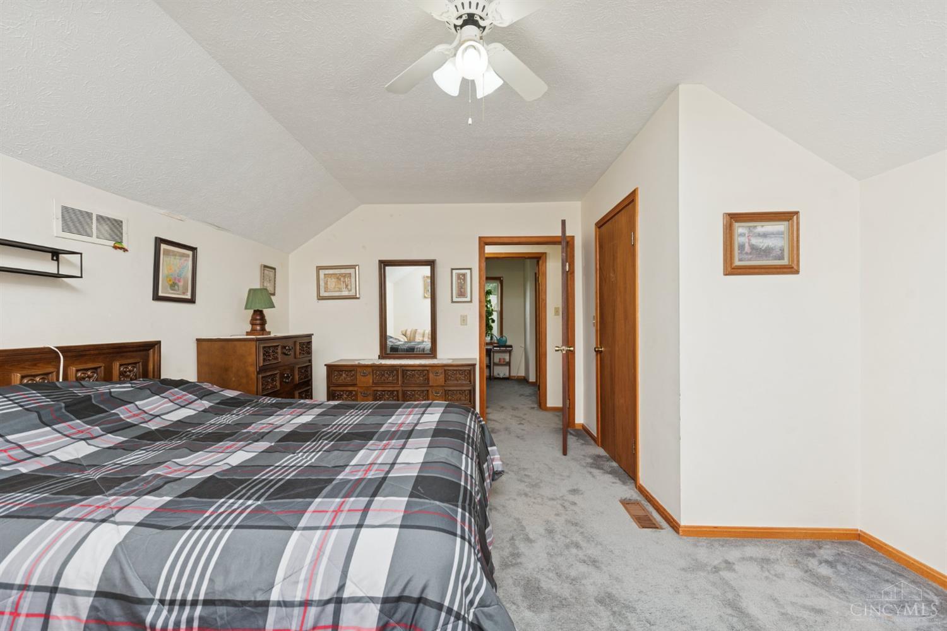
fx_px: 368
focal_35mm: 14
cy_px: 316
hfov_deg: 104.3
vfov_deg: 81.2
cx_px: 474
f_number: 5.6
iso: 500
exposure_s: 1/100
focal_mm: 14
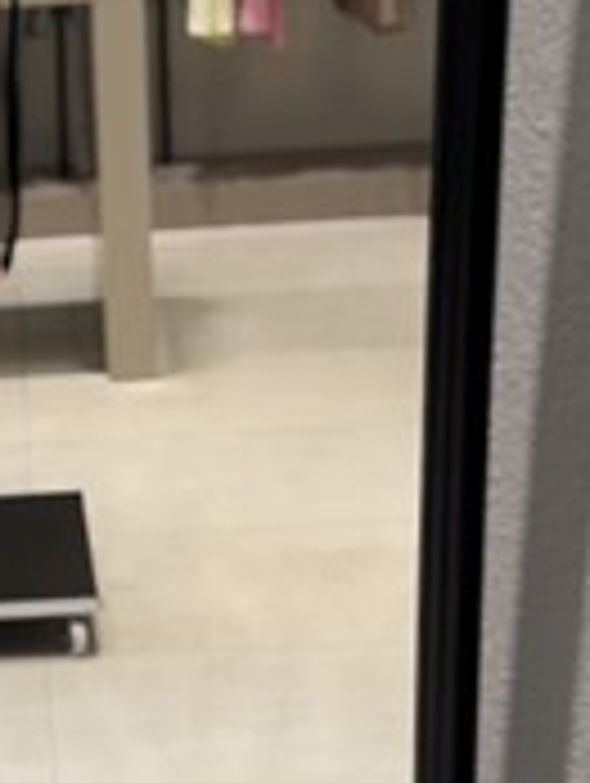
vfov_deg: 15.8
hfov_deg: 11.8
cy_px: 688
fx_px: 2788
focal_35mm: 123
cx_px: -151
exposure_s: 1/121
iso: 50
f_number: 1.78
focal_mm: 6.76
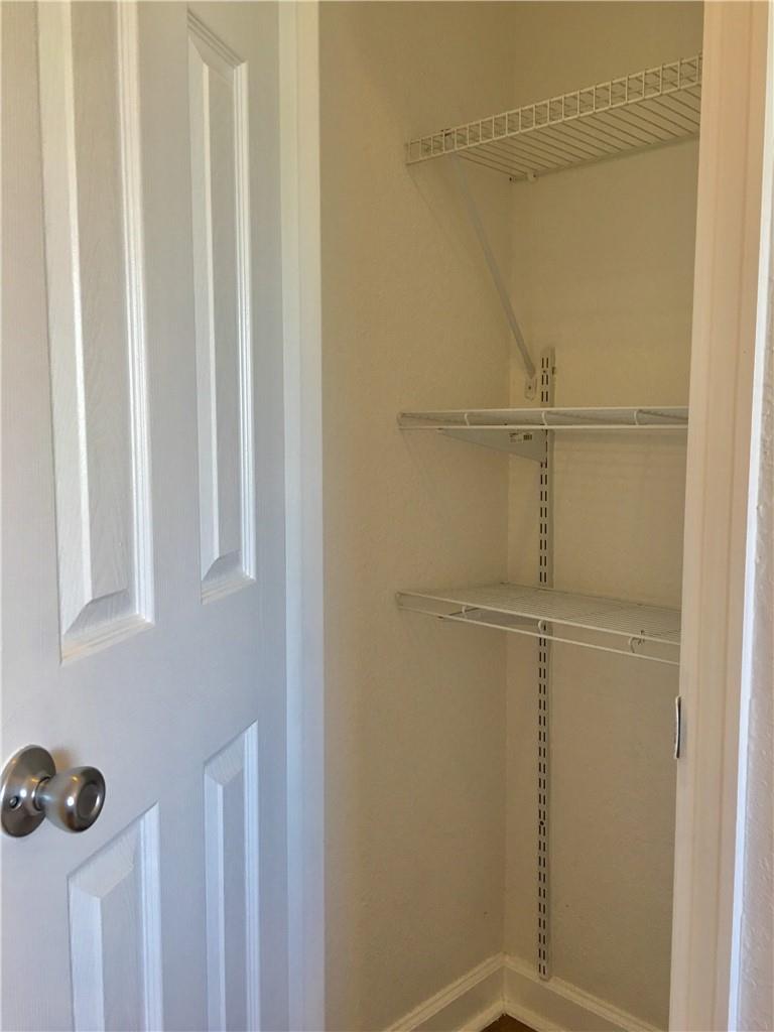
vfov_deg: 61.7
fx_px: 865
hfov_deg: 48.2
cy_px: 516
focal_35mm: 29
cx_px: 387
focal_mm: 4.15
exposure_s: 1/15
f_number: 2.2
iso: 25
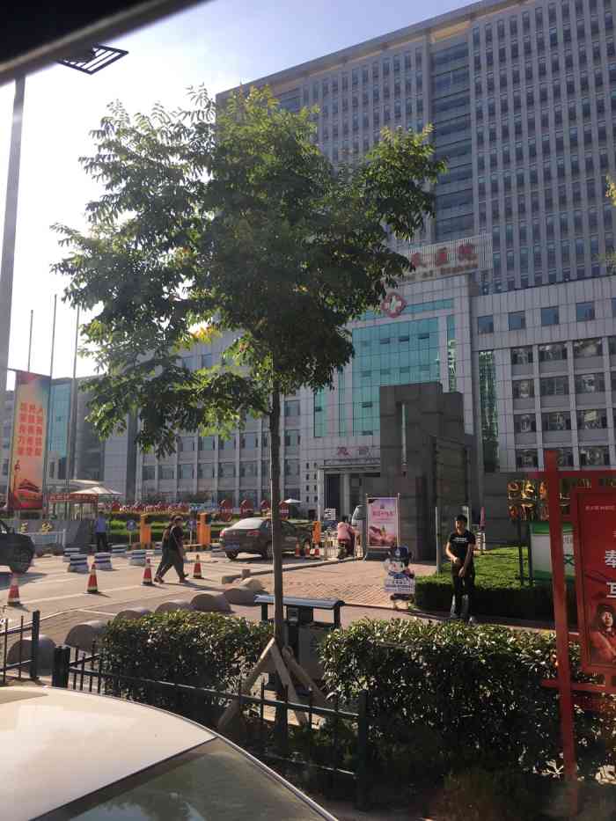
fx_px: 688
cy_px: 410
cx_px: 308
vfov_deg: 61.7
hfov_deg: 48.2
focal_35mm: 29
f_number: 2.2
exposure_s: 1/569
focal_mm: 4.15
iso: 25
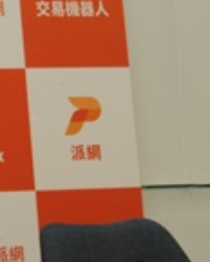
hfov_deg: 6.4
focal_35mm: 233
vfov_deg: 8.2
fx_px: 1810
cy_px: -72
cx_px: -278
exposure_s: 1/125
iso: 800
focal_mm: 32
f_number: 7.1
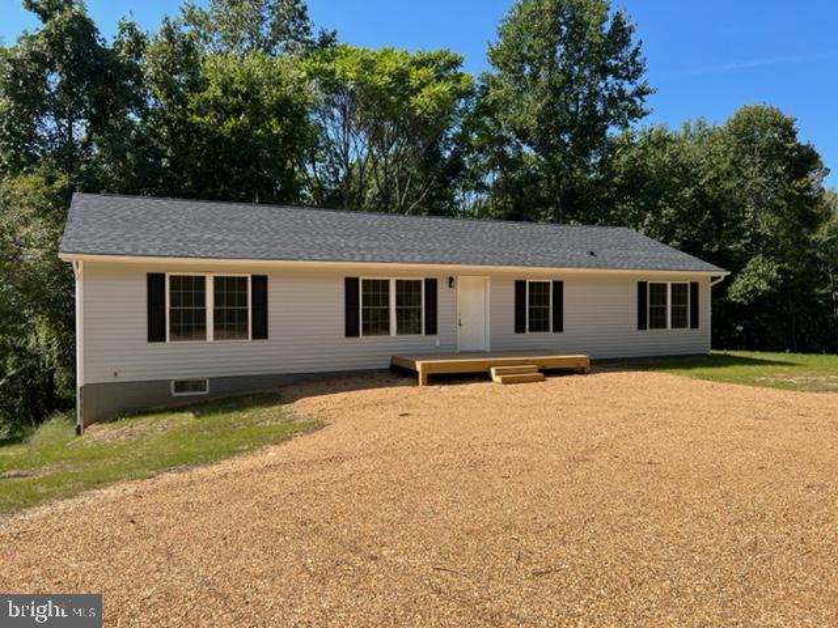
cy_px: 314
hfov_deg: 67.3
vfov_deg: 53.1
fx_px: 629
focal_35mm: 26
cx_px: 419
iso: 50
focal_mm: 5.7
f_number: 1.5
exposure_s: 1/2571
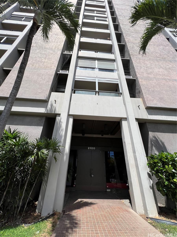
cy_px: 118
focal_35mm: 13
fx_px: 89
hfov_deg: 89.9
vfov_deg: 106.2
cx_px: 88
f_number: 1.8
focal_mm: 1.57
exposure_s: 1/1946
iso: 32
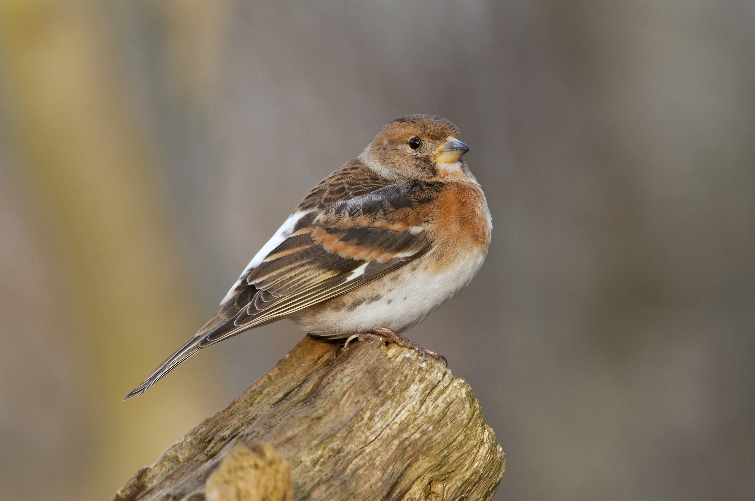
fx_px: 15710
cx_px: 378
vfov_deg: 1.8
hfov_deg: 2.8
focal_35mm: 750
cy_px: 250
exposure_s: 1/80
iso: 400
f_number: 9
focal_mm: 500
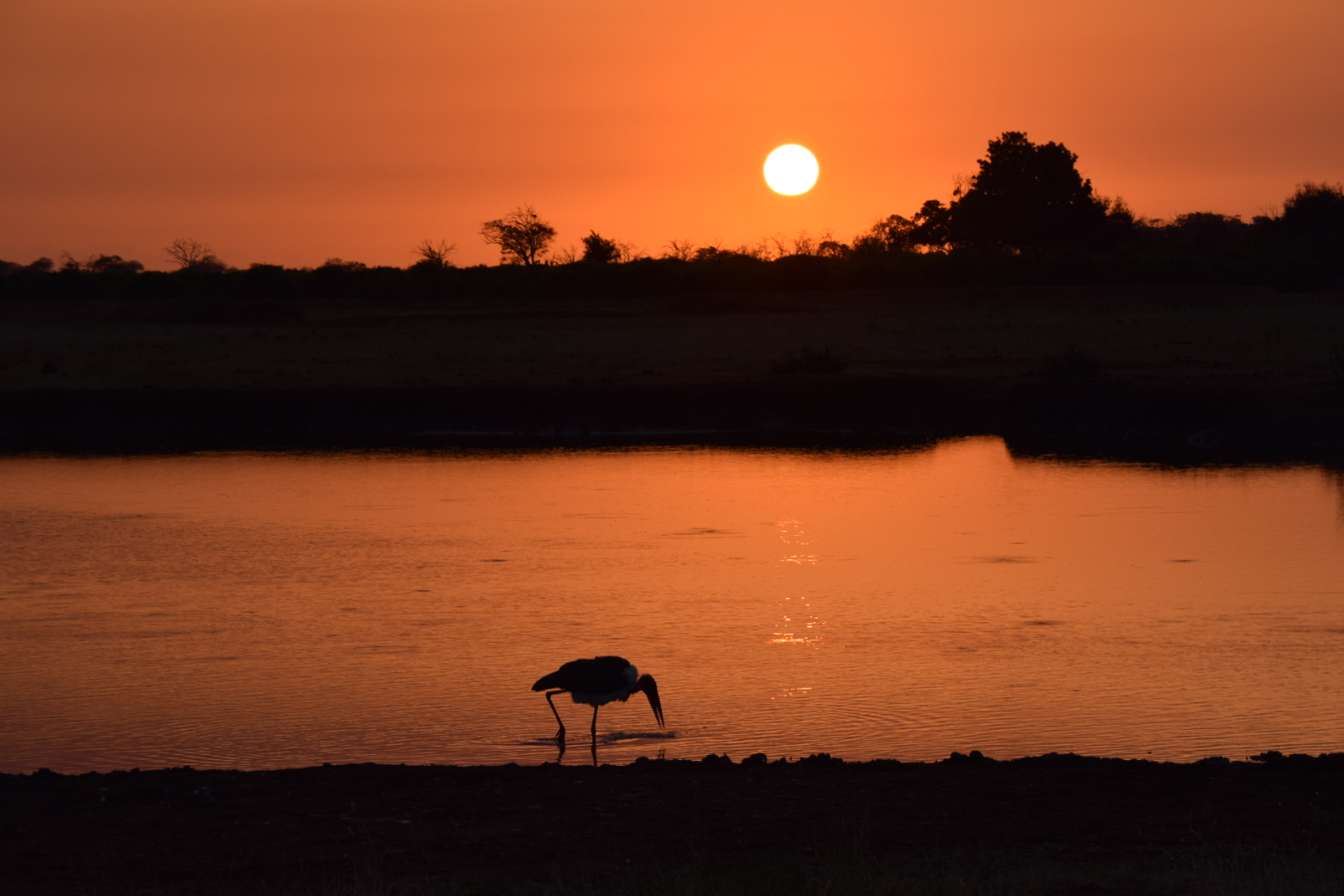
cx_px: 672
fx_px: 5600
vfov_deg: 9.1
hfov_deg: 13.7
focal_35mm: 150
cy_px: 448
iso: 200
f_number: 8
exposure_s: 1/250
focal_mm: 100
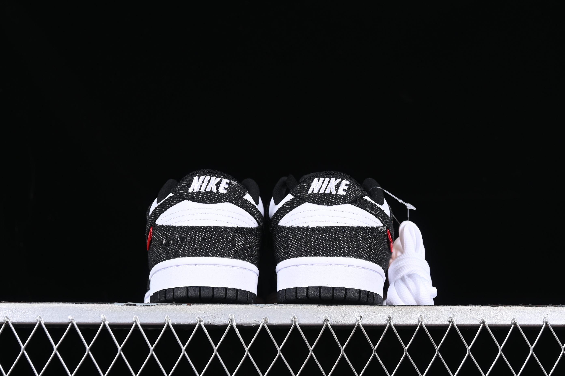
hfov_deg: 27.0
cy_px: 188
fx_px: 1177
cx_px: 282
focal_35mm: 75
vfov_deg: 18.2
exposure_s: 1/80
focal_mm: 50
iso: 160
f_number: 7.1
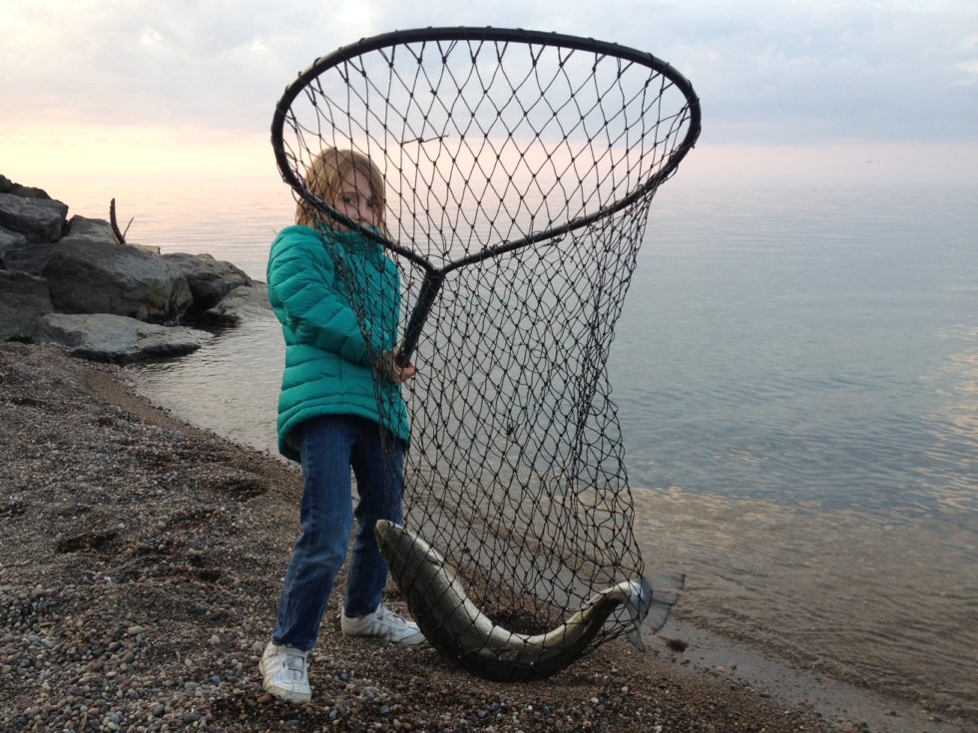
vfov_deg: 40.7
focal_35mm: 35
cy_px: 366
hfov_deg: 52.6
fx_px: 989
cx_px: 489
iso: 64
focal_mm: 4.28
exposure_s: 1/120
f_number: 2.4
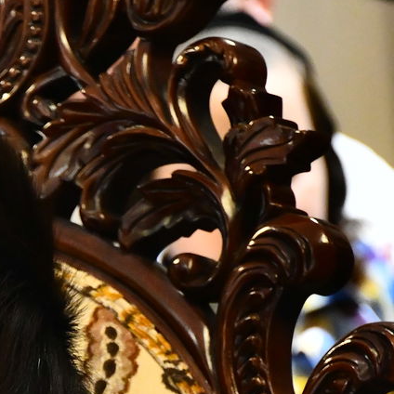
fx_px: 10302
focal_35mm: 800
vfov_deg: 2.2
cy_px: 542
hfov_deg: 2.2
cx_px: -175
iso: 2500
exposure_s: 1/160
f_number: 5.6
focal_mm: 190
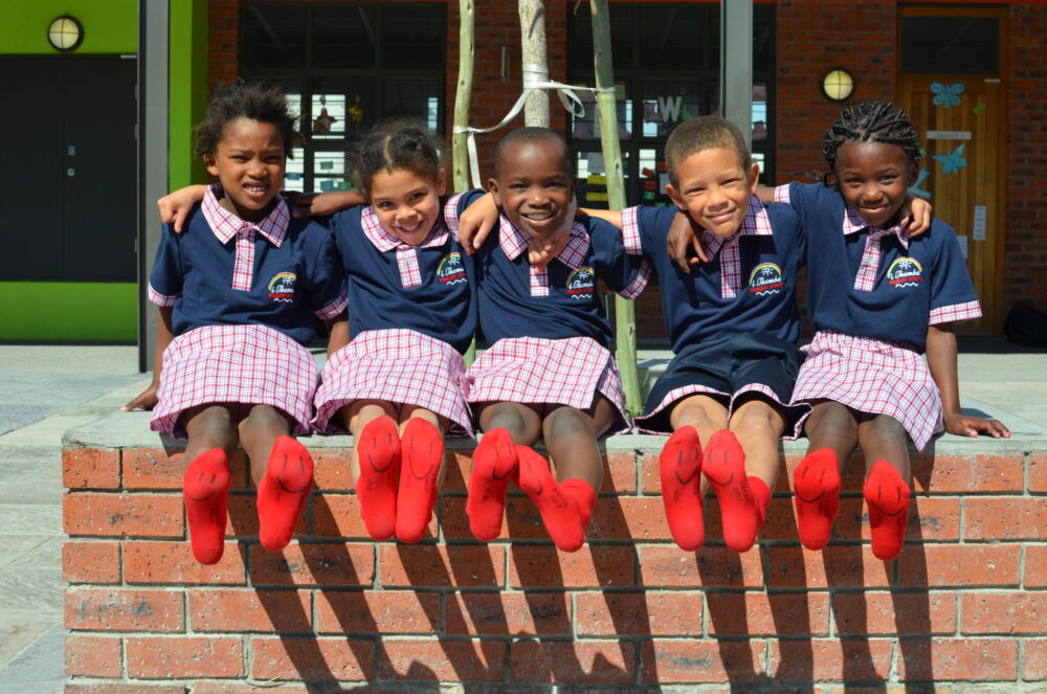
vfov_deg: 25.7
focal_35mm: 52
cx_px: 524
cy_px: 347
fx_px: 1524
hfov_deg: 37.9
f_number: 9
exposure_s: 1/320
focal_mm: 35
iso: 100
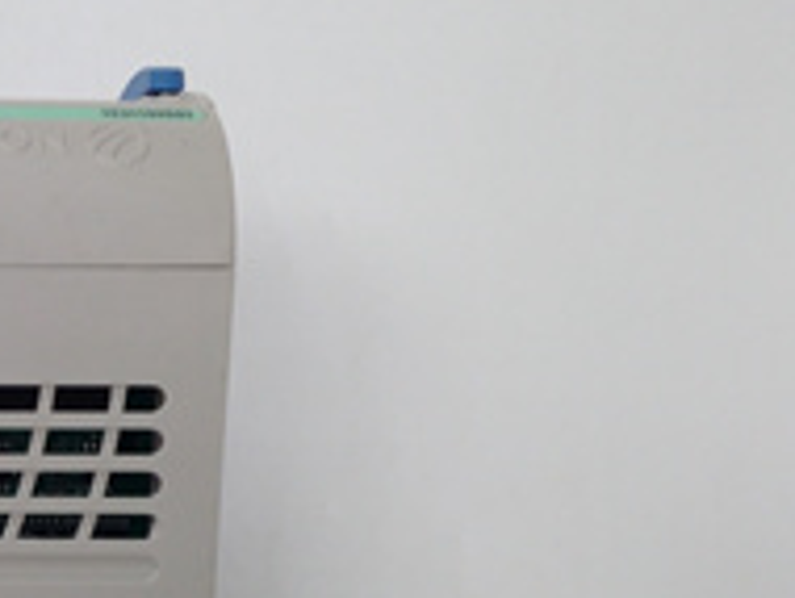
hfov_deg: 24.7
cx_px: -167
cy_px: 629
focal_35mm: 71
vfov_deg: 20.0
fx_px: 1633
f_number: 2
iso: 113
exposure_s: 1/33
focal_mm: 3.79
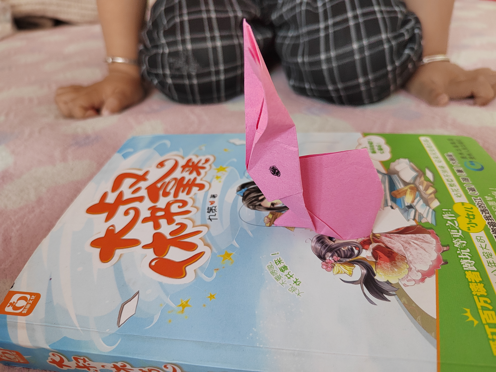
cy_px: 186
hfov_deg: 73.9
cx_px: 248
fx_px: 330
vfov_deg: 58.9
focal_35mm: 23
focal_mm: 5.52
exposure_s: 1/100
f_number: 1.9
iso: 1619
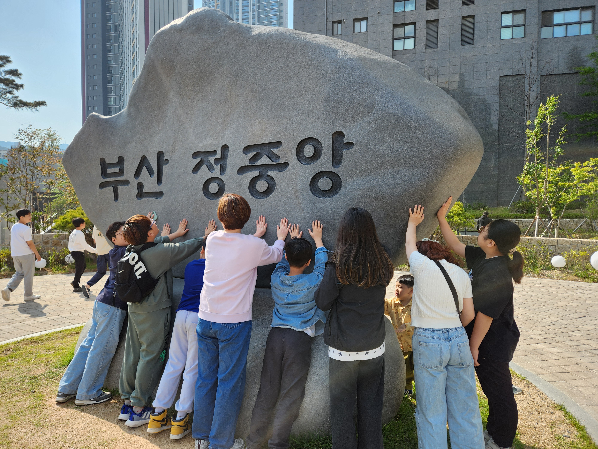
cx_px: 299
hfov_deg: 73.9
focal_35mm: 23
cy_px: 224
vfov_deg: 58.9
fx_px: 397
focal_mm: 5.4
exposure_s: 1/744
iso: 20
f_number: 1.8
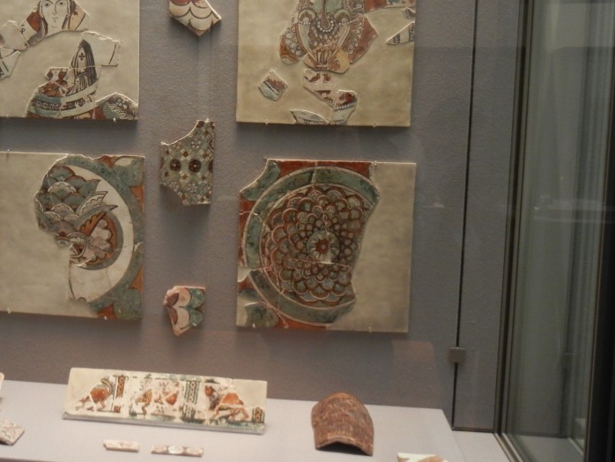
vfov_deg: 32.9
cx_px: 213
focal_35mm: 44
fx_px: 782
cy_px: 212
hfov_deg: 42.4
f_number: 3.5
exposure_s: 1/16.6
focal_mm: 5.4
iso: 400
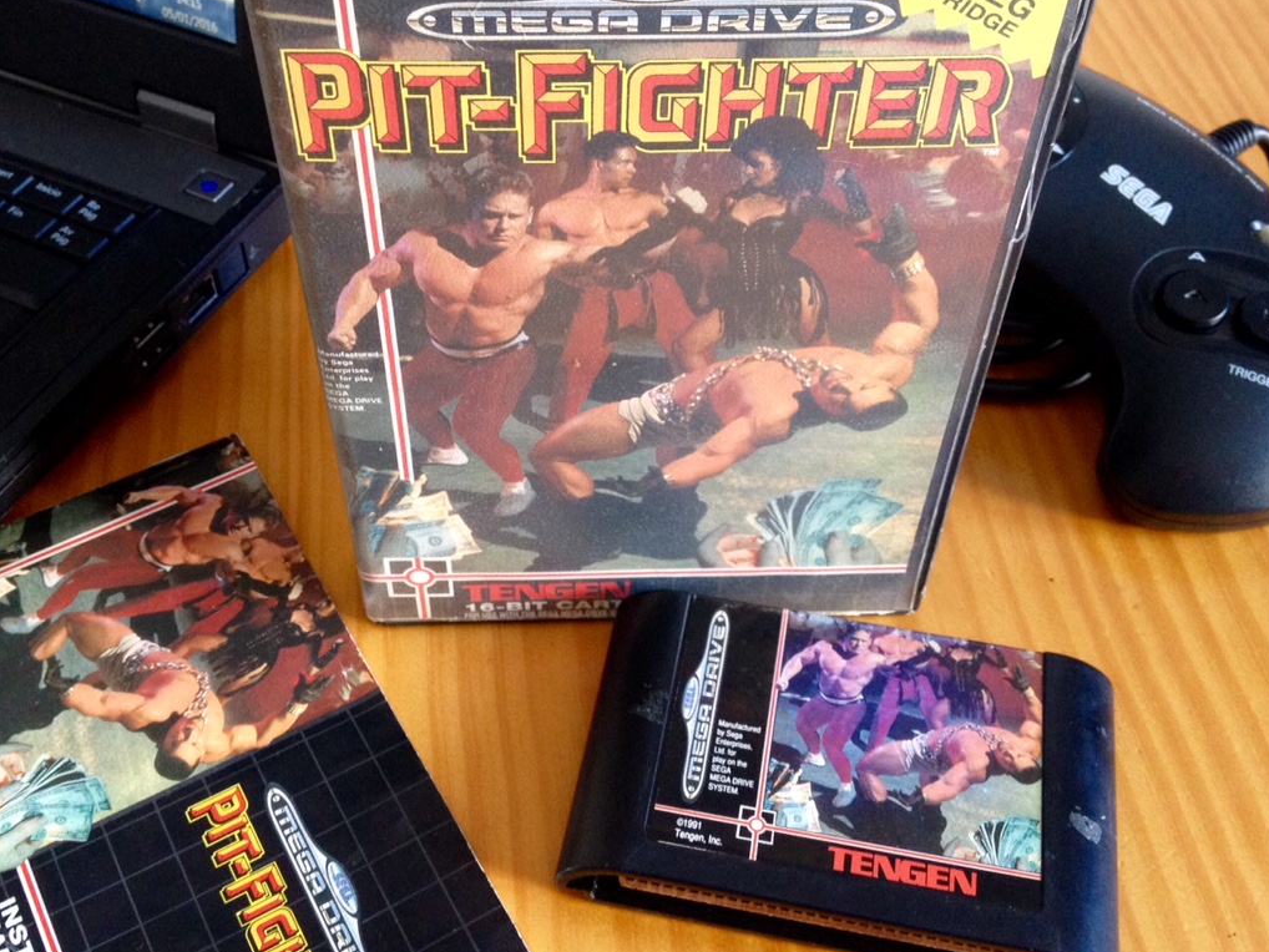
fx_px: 1613
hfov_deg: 42.9
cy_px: 452
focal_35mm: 44
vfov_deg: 32.9
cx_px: 577
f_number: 2.4
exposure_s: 1/20
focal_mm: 4.28
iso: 160
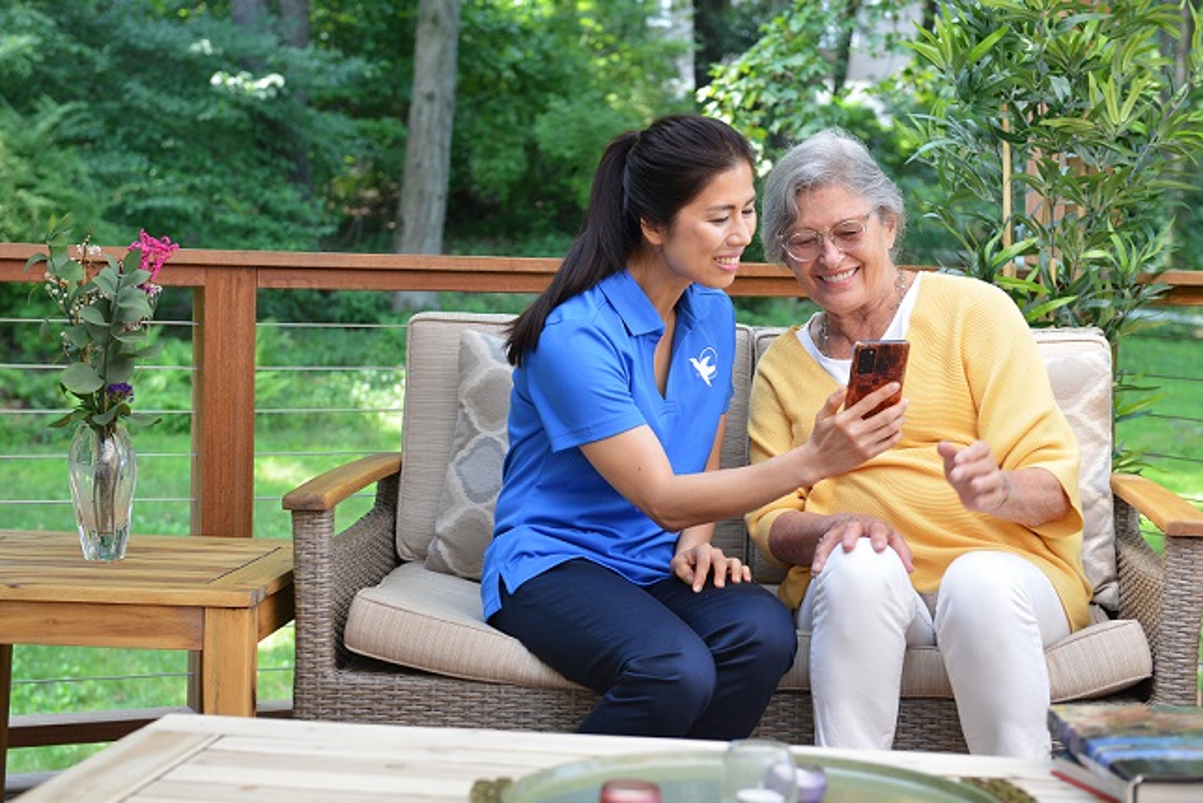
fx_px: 2206
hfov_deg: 30.5
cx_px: 602
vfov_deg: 20.6
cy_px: 402
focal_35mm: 66
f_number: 5.6
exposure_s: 1/160
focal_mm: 66
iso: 800
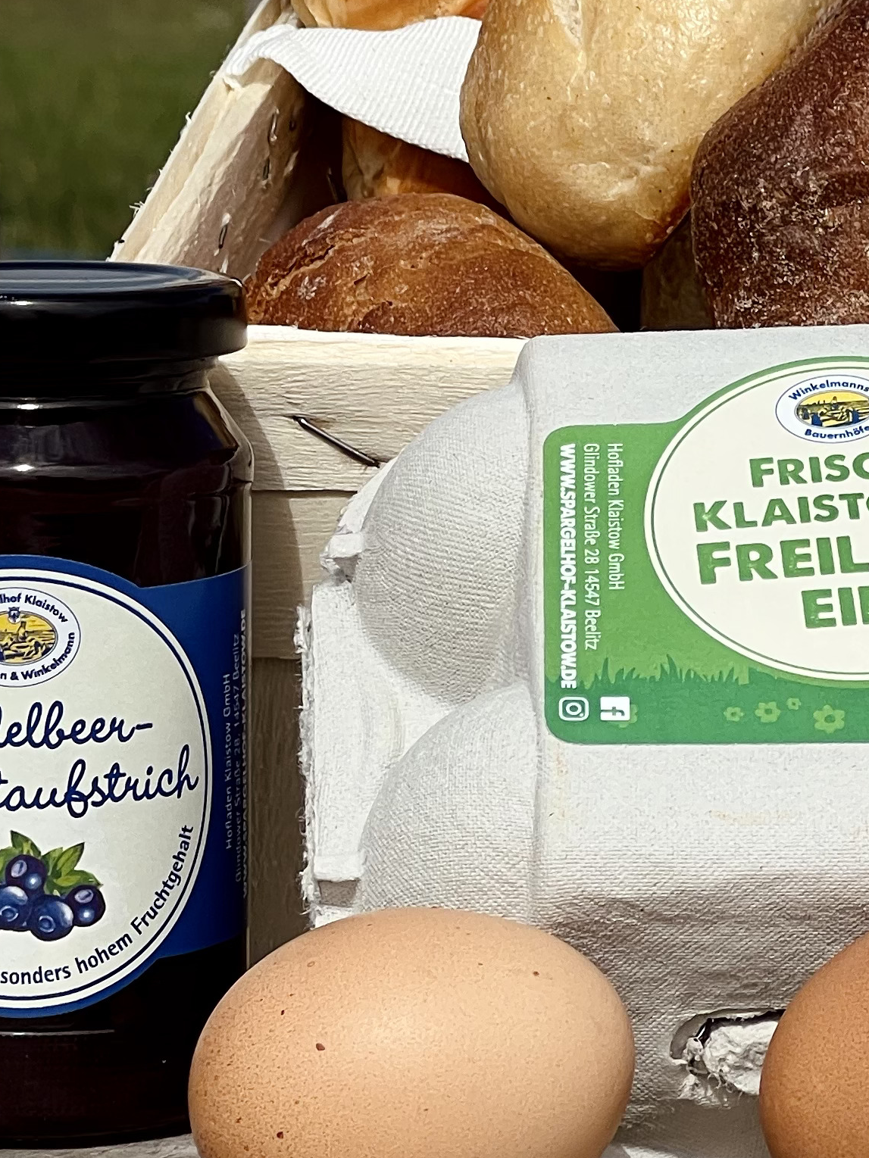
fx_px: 6794
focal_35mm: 203
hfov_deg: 7.3
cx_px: 408
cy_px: 27
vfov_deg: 9.7
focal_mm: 9
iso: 32
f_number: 2.8
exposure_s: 1/1309
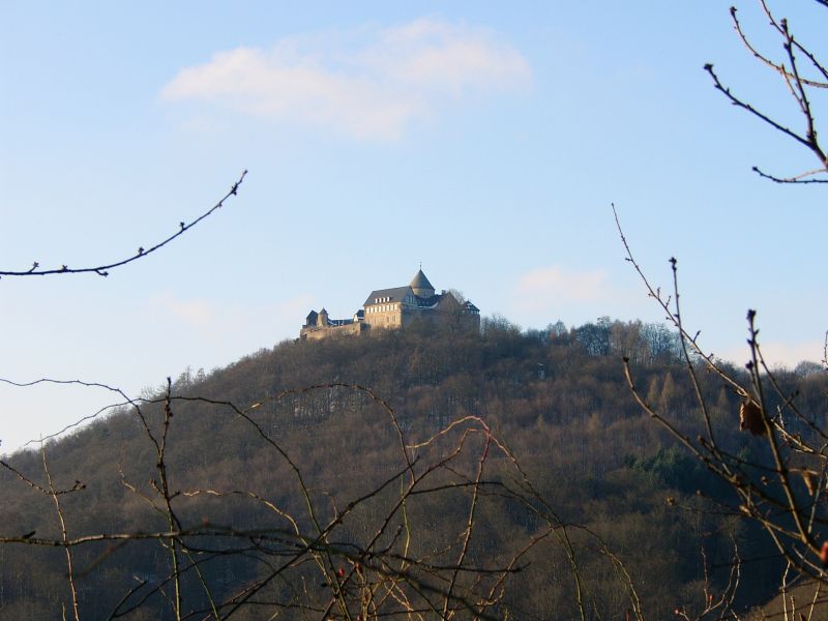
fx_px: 2392
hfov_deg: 19.6
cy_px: 310
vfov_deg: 14.8
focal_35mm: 100
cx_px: 414
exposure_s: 1/307
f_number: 4
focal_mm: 20.74
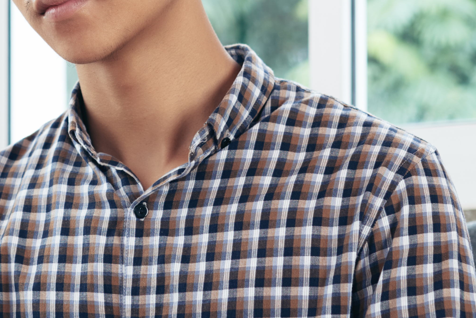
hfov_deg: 16.0
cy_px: 72
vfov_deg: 10.8
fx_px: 1680
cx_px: 110
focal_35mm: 127
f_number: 2.8
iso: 64
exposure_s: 1/160
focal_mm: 35
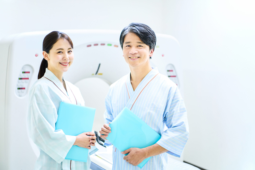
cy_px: 84
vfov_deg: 19.2
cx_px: 126
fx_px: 503
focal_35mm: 71
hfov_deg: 28.5
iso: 640
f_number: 2.8
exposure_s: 1/200
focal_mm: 70
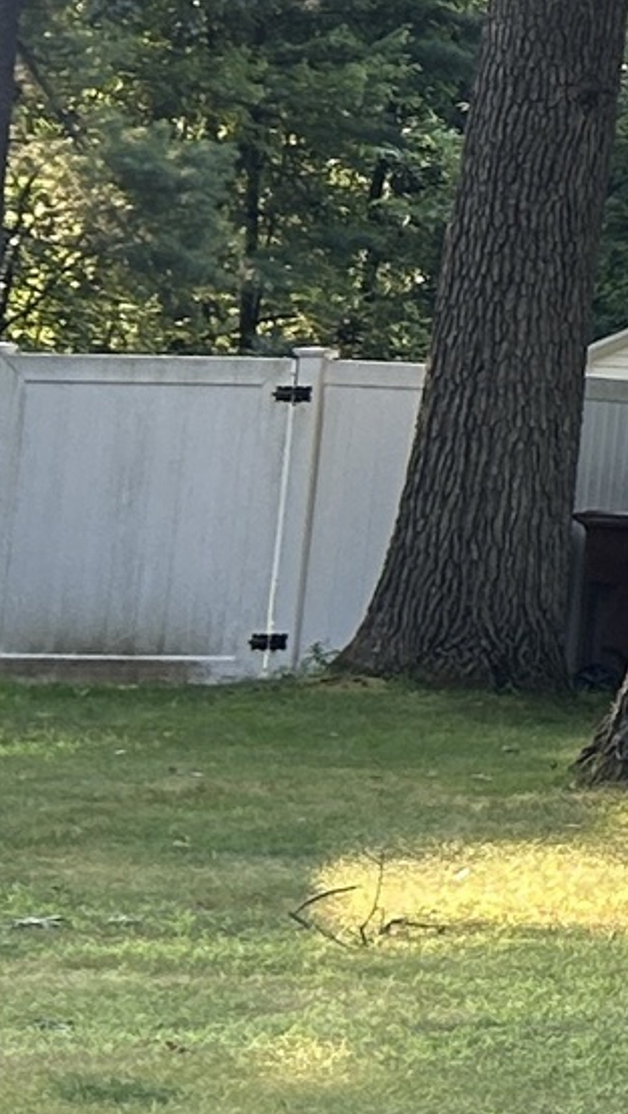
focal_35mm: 157
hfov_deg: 5.8
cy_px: -4
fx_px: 4644
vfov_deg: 13.5
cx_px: 2981
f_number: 1.5
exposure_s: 1/258
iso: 40
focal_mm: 5.7
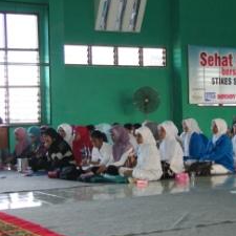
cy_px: 117
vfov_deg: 19.5
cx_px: 166
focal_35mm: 89
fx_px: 685
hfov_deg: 19.4
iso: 400
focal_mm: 35
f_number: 4.5
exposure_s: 1/60
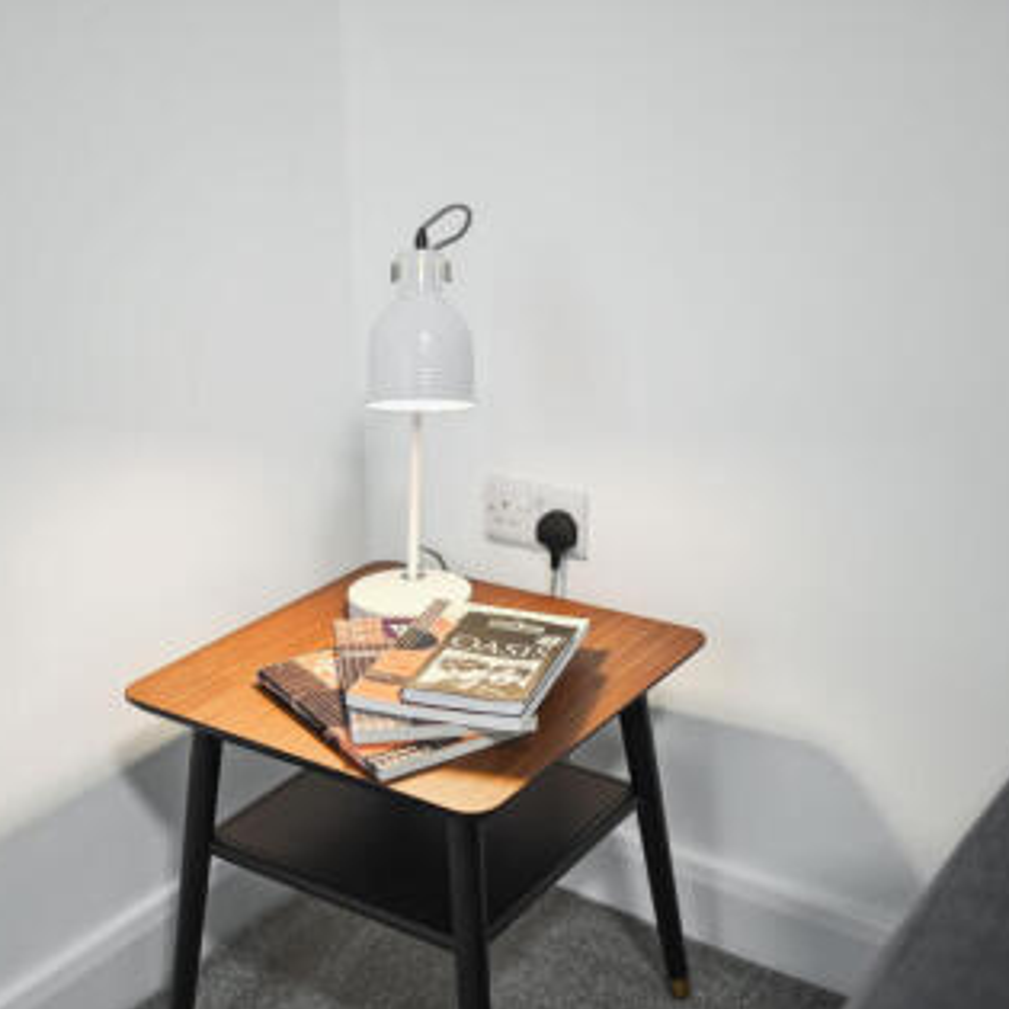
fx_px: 1484
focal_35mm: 45
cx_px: 359
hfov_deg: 37.3
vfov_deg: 37.6
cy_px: 504
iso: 140
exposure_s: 1/50
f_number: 1.8
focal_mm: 35
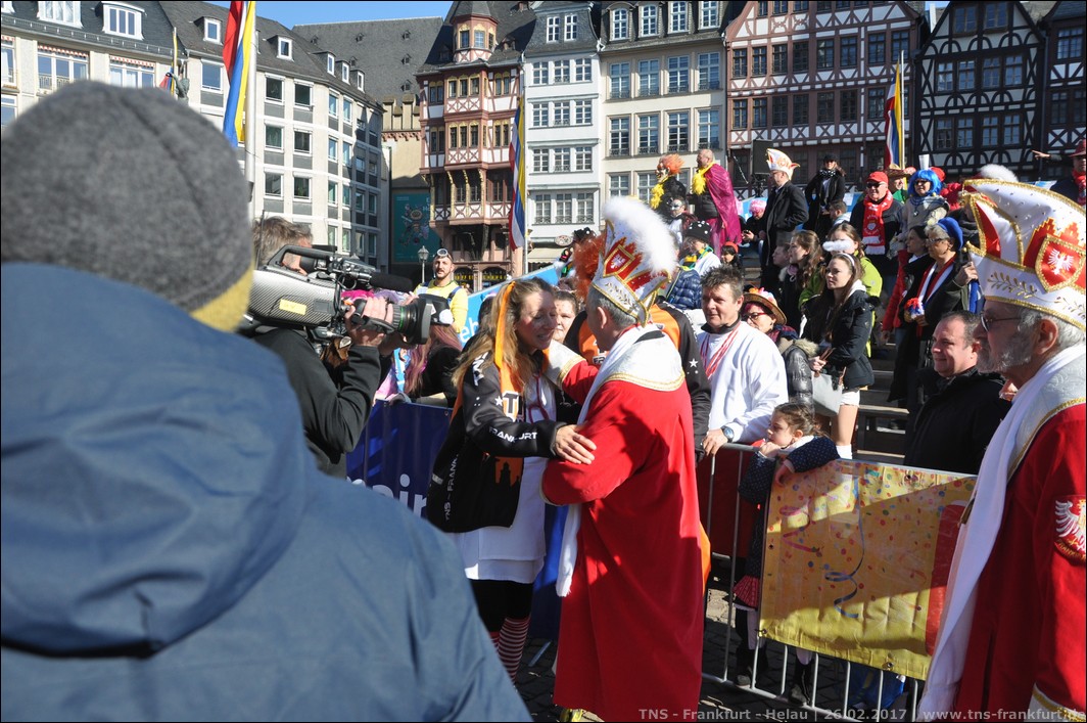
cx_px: 544
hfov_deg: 67.4
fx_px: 814
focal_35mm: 27
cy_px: 362
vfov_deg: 47.8
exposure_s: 1/1250
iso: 400
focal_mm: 18
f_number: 5.6
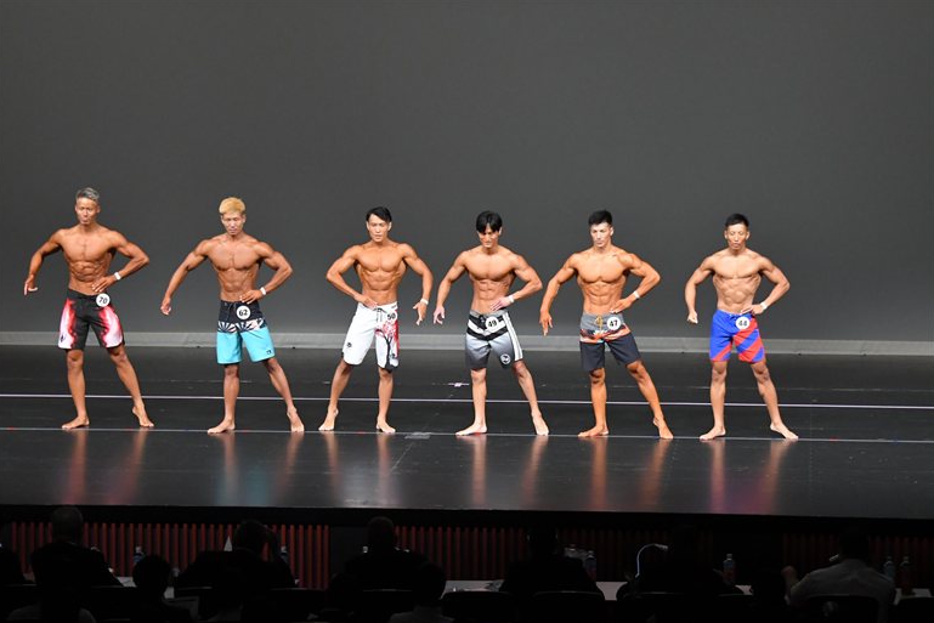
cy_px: 312
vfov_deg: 9.9
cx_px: 465
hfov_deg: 14.8
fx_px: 3607
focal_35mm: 139
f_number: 5.6
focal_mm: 92
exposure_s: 1/400
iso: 4000
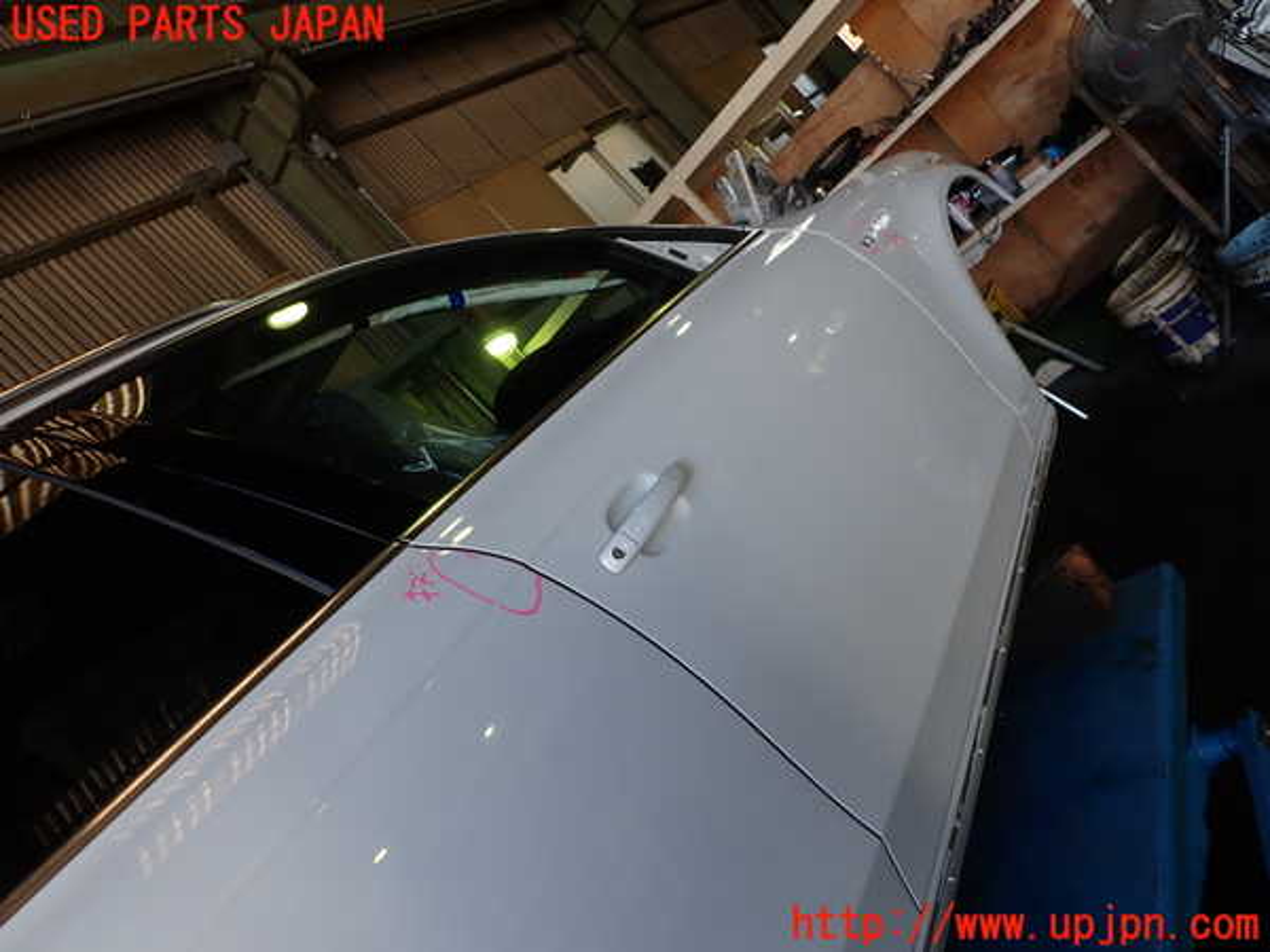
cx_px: 635
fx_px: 917
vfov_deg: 54.9
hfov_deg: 69.4
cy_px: 476
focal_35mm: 25
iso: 100
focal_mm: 4.5
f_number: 2.8
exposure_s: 1/80
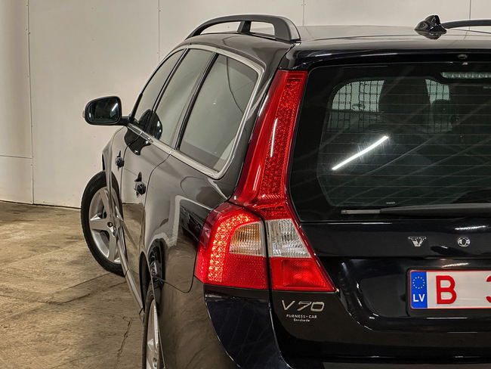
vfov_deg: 19.2
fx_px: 1093
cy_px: 184
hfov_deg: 25.3
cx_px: 246
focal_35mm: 77
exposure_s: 1/52
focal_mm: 9
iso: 640
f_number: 2.8
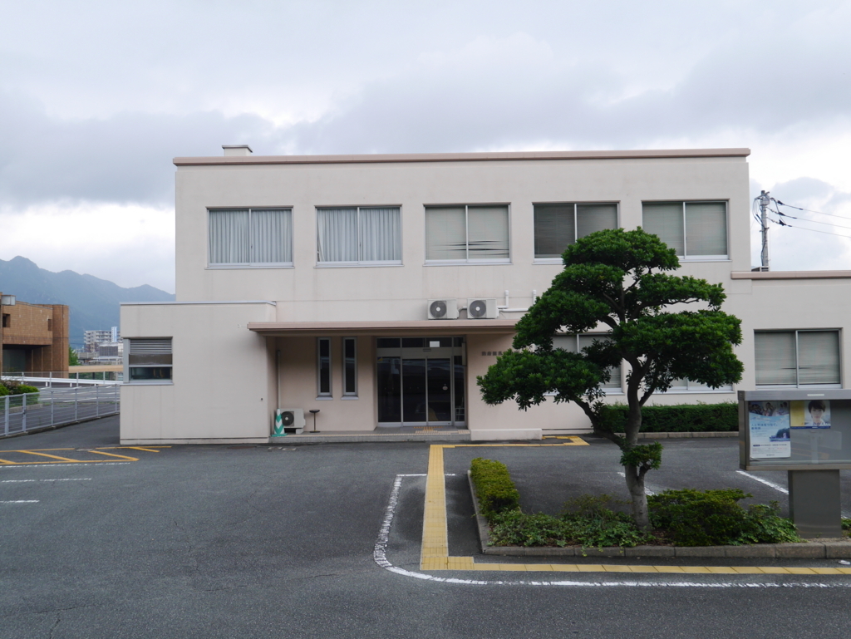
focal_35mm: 36
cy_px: 320
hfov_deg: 51.3
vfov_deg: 39.7
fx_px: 885
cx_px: 426
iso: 160
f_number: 5.6
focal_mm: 18
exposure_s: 1/200
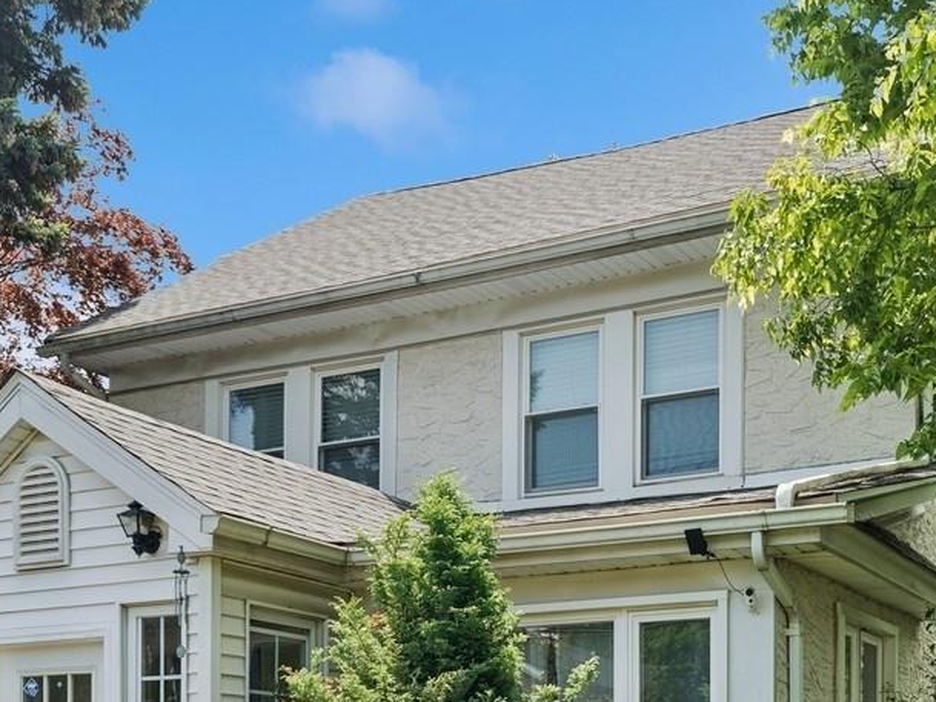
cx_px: 576
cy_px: 714
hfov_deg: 37.8
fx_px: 1360
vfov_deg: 27.2
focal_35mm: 50
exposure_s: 1/30
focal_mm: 19.9
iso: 100
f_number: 11
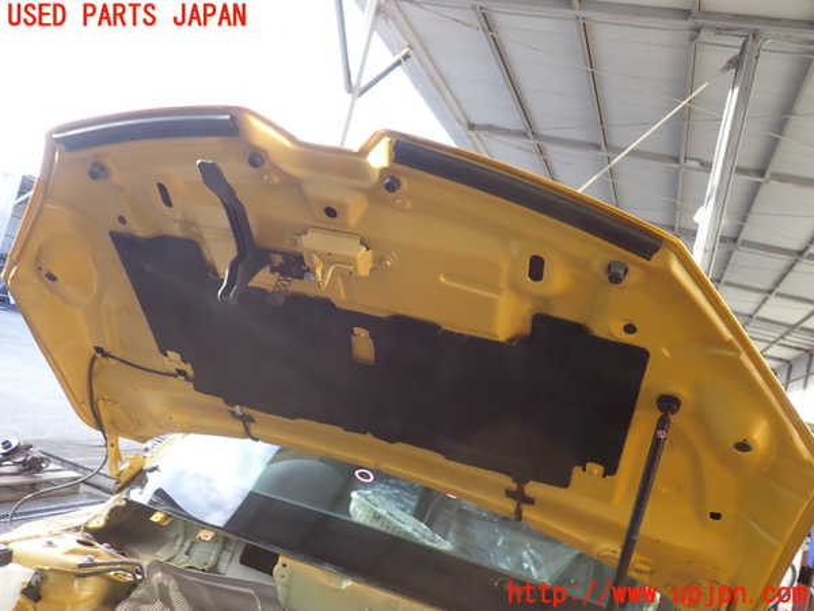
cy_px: 306
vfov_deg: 46.8
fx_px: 705
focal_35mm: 30
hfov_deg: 60.0
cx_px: 407
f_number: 2.3
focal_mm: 5.4
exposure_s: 1/100
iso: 100
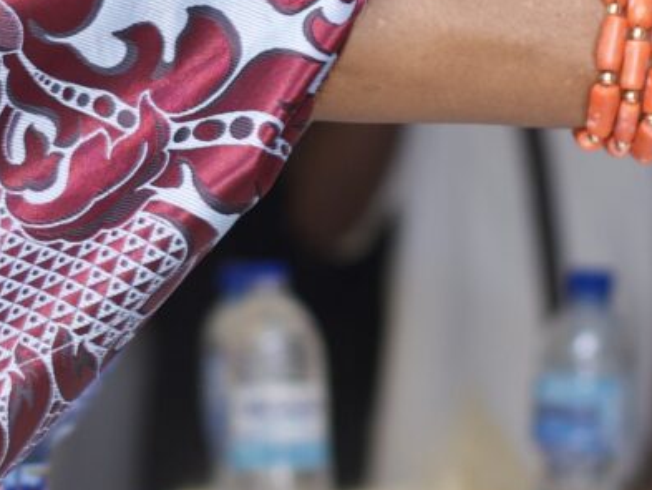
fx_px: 5897
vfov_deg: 4.7
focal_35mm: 313
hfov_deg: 6.3
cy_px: 64
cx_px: 76
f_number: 3.2
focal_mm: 50
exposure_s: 1/80
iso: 250
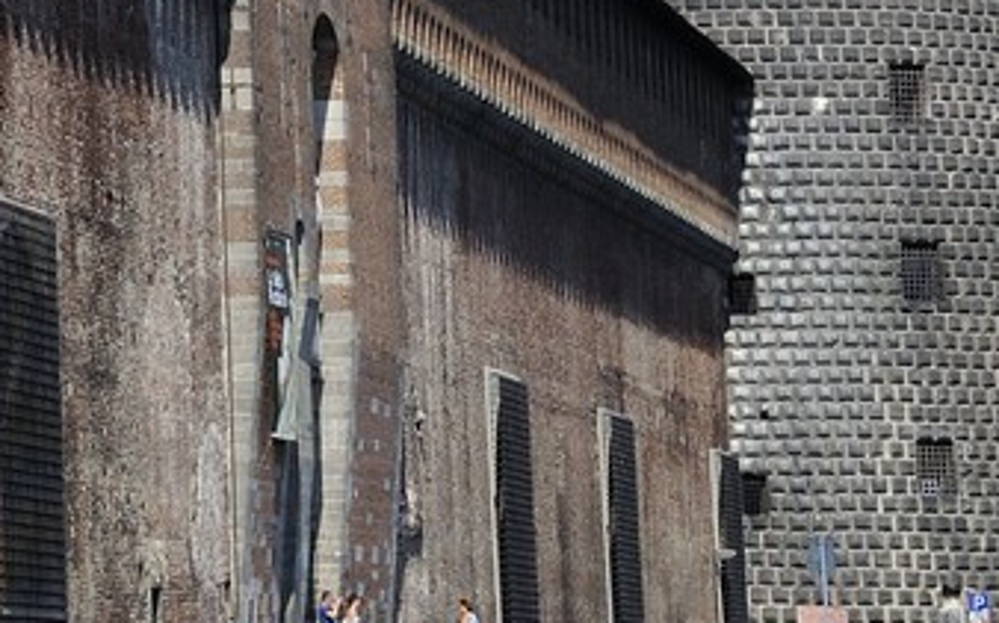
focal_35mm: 241
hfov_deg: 8.6
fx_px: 6559
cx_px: -115
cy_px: -1317
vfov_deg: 5.1
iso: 200
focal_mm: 50
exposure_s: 1/250
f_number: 10
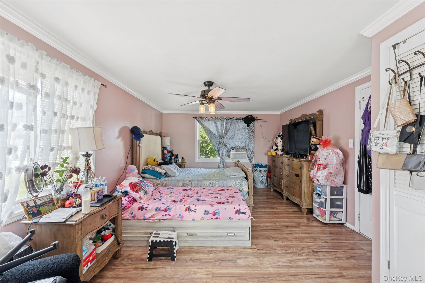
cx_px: 212
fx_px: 165
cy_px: 142
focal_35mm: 14
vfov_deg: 81.2
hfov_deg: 104.3
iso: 100
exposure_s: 1/2
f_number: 11
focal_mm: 14
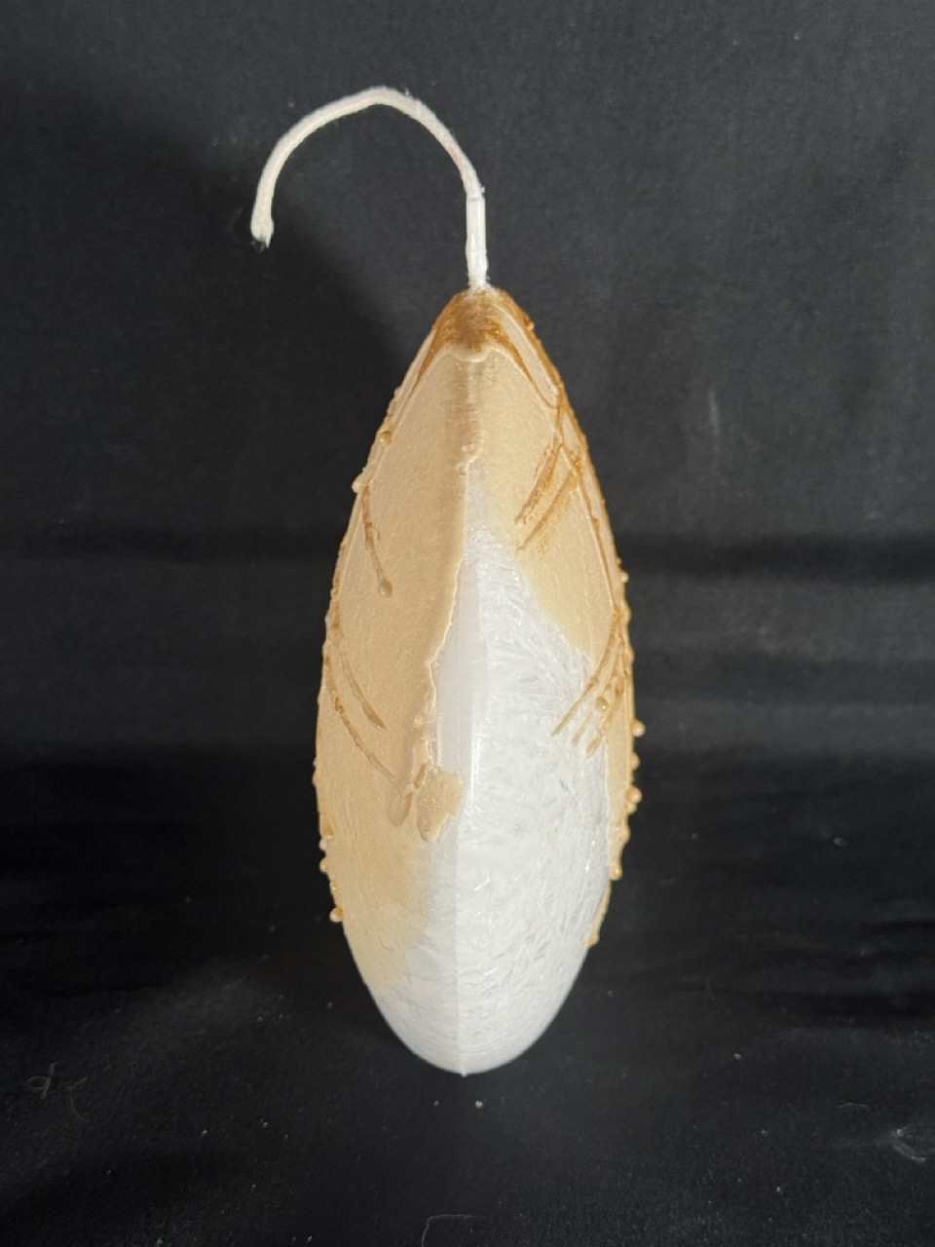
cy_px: 624
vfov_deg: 39.7
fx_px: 1729
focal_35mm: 48
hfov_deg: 30.3
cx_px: 468
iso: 160
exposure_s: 1/59
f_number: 1.78
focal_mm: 6.76
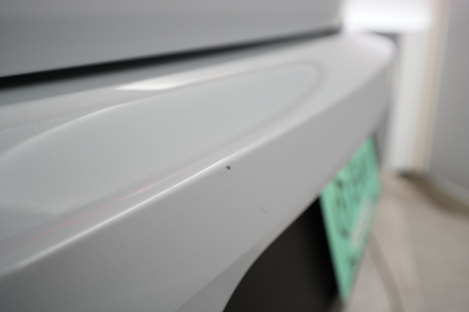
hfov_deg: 65.5
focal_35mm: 28
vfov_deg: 46.4
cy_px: 156
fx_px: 365
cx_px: 234
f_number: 4.5
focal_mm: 28
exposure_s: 1/100
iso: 1000
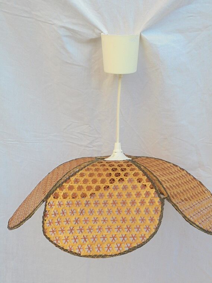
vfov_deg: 37.5
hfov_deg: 28.6
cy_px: 150
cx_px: 108
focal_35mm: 51
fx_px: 417
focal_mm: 7.8
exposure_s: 1/50
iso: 100
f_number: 4.5
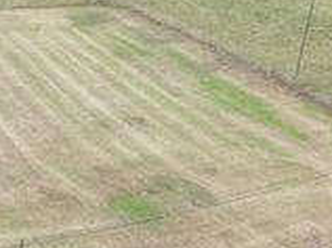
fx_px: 728
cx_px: -84
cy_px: 12
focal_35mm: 76
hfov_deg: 23.2
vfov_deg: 18.9
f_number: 2.8
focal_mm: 4.39
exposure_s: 1/240
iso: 100
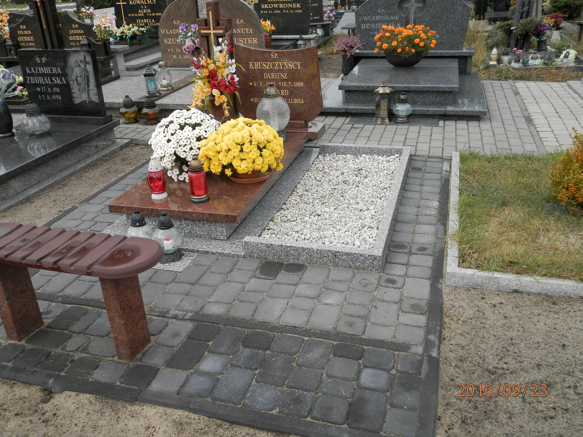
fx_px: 522
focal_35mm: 31
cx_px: 292
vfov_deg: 45.4
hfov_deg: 58.4
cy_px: 218
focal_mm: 5.5
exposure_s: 1/320
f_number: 3.2
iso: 80
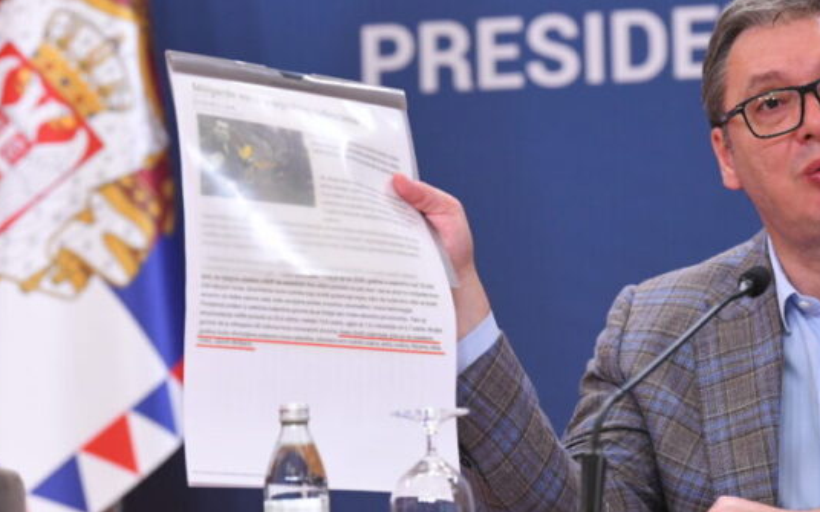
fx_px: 5676
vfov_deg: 5.2
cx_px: 540
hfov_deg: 8.3
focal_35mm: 254
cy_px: 159
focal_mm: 145
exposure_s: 1/400
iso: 3200
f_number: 4
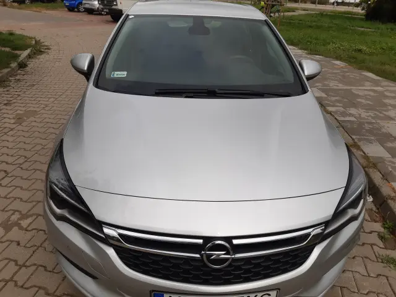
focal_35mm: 26
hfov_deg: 67.3
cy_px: 148
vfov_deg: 53.1
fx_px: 297
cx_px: 198
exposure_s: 1/3021
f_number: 1.7
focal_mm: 3.92
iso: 40
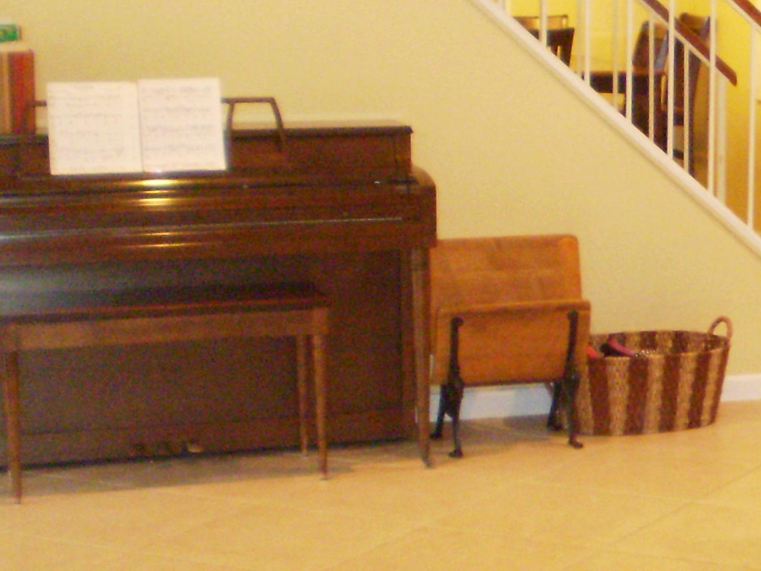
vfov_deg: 15.6
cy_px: 312
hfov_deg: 19.4
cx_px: 927
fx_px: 2089
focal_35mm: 95
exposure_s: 1/30
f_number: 3.1
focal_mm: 6.3
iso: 640
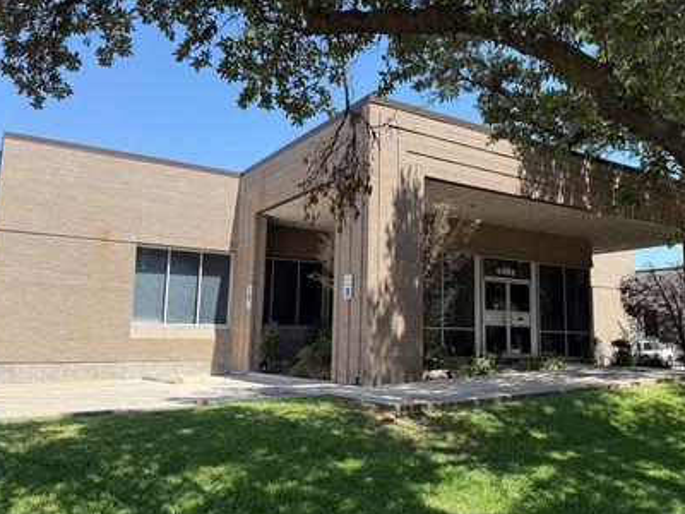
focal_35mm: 30
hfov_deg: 59.5
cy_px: 253
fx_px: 594
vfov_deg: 46.8
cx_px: 406
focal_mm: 6.76
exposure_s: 1/2110
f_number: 1.78
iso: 80
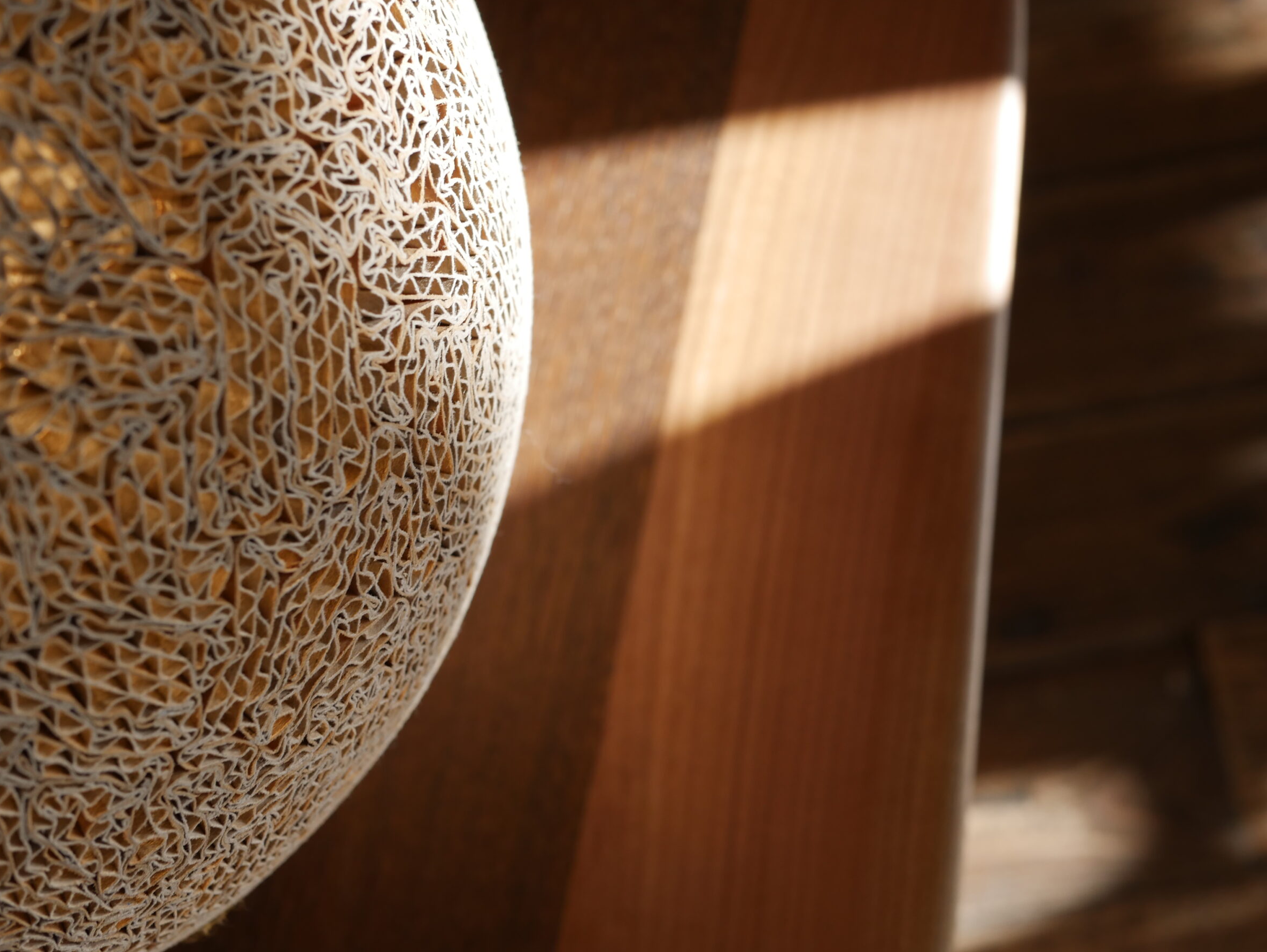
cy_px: 465
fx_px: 1977
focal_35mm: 54
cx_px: 609
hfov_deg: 35.5
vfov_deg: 27.1
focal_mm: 25
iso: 320
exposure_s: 1/200
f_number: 5
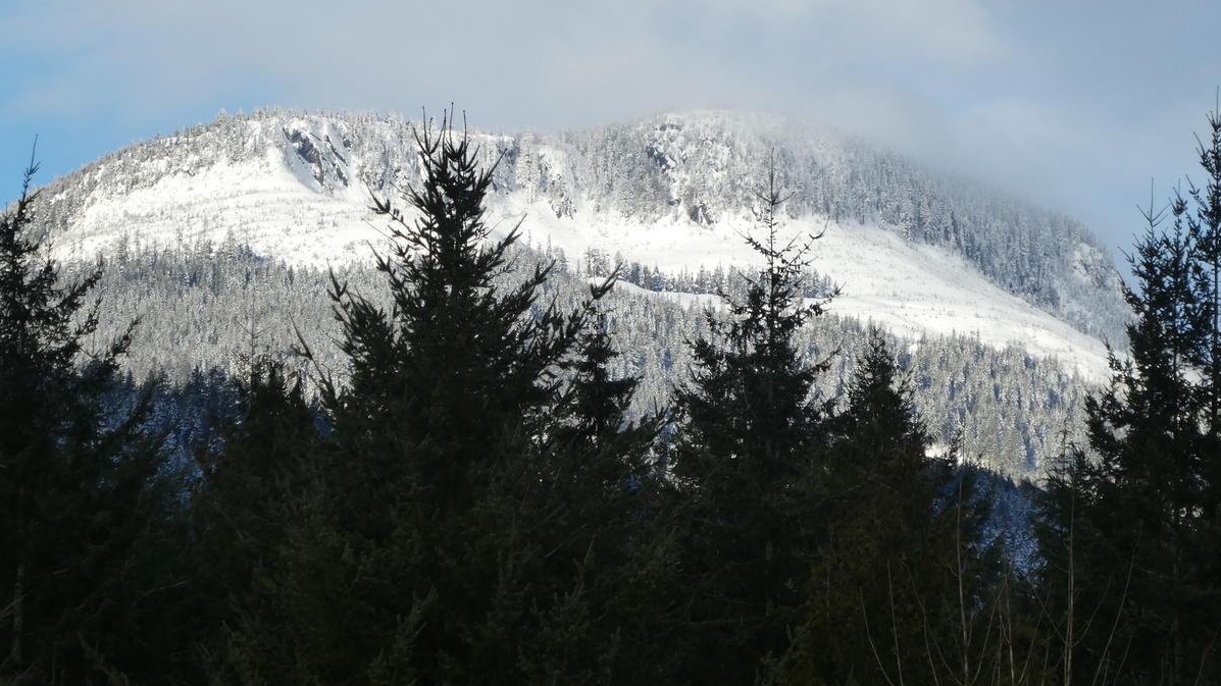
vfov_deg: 3.2
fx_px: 12269
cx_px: 610
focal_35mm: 379
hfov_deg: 5.7
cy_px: 273
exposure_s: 1/250
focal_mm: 62.1
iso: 80
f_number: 6
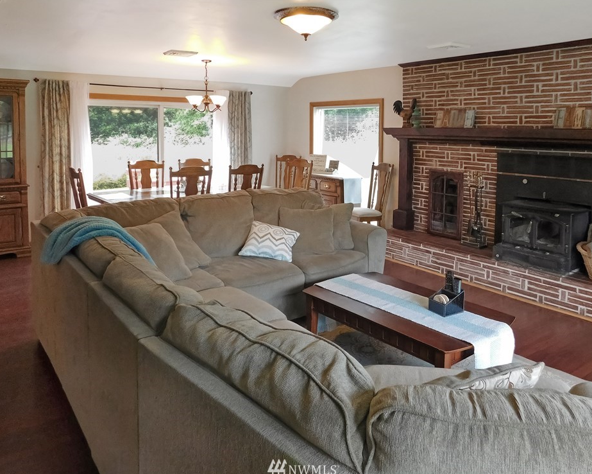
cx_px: 303
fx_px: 455
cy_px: 245
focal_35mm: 26
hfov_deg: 66.0
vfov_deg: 54.9
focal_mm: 4.1
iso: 220
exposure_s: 1/30
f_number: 3
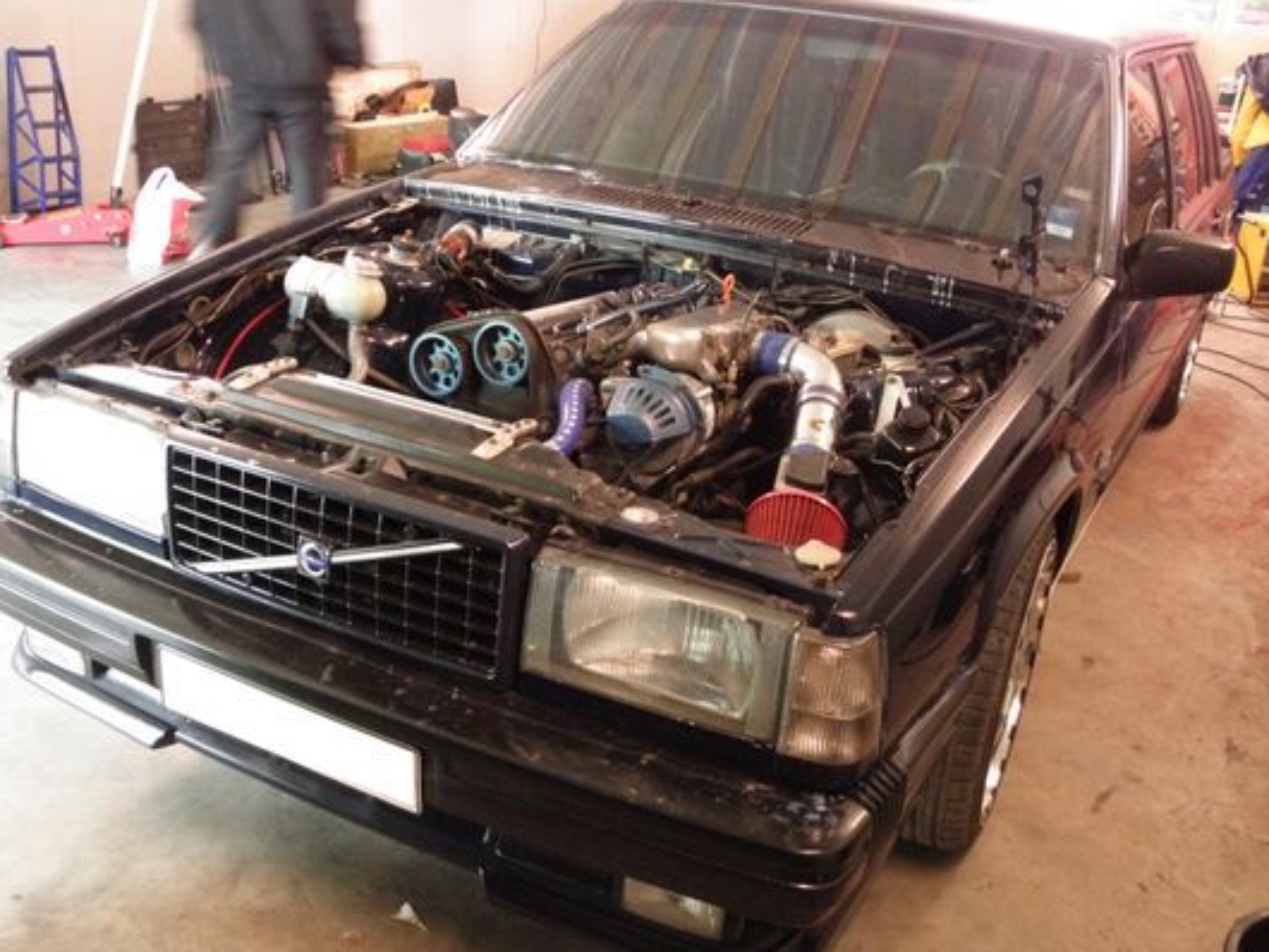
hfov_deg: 52.6
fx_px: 1284
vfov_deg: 40.7
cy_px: 493
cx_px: 678
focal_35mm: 35
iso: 400
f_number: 2.9
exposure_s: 1/8
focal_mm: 5.34
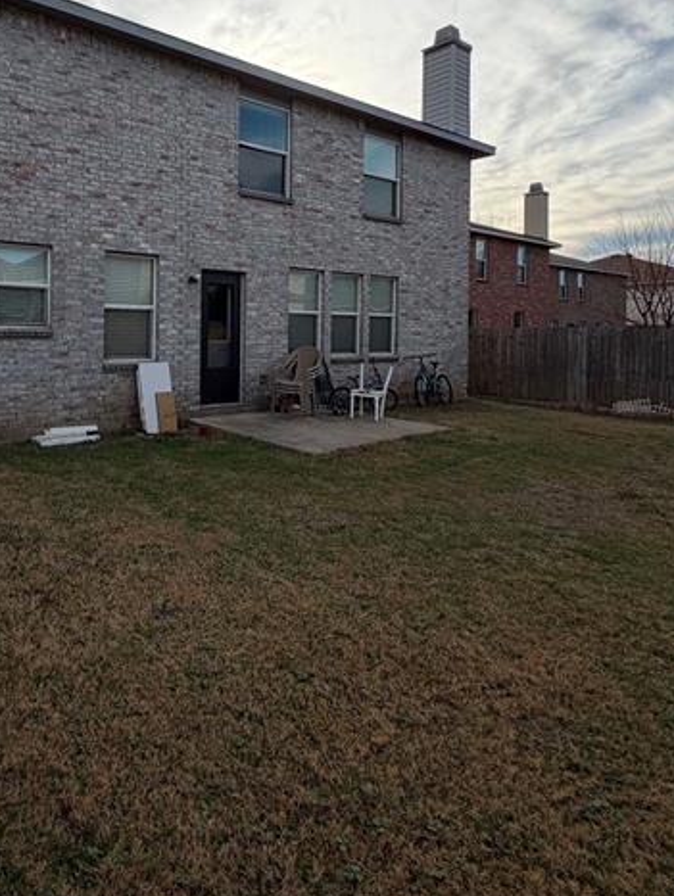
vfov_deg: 72.6
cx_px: 144
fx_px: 596
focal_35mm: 23
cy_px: 336
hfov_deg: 55.2
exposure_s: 1/985
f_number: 2.2
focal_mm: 2.22
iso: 20
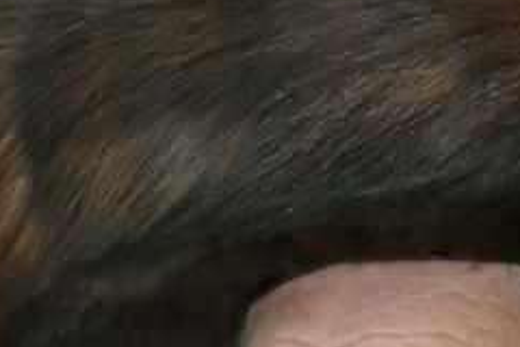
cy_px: 595
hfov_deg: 5.6
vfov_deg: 3.7
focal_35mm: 368
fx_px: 5315
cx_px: 353
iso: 3200
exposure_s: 1/200
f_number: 5.6
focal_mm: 63
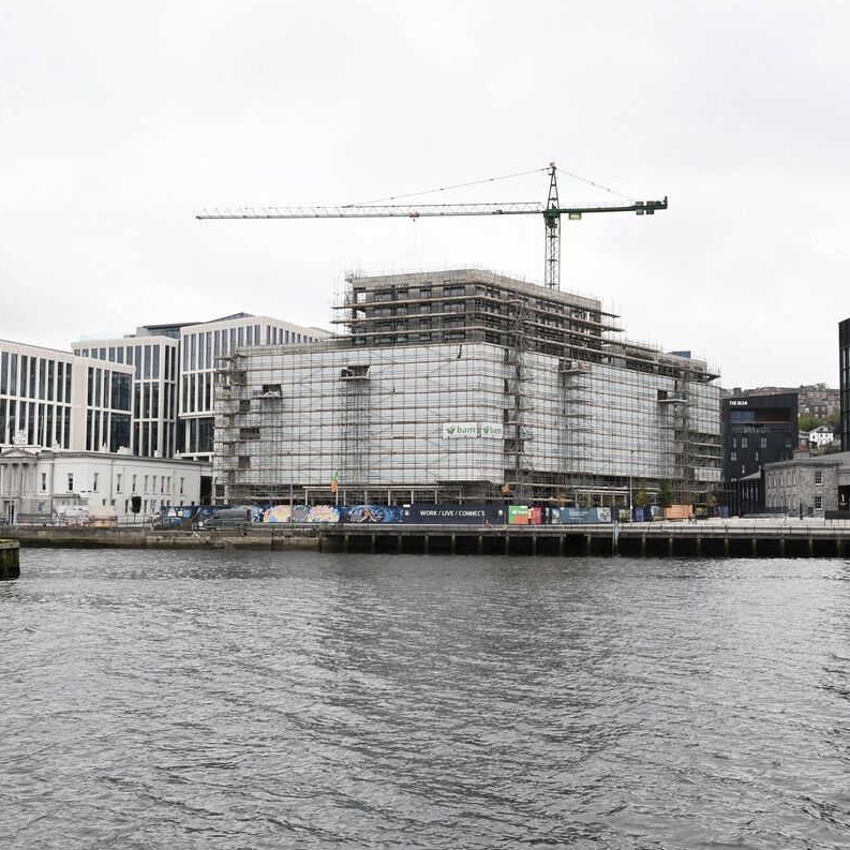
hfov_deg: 37.6
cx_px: 423
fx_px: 1250
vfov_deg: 37.6
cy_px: 424
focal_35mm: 45
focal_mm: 35
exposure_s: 1/160
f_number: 8
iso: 1000
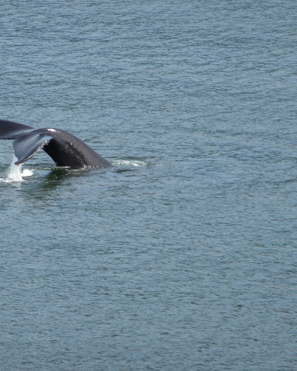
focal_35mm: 626
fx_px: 6877
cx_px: 76
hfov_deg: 2.5
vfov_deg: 3.1
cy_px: 186
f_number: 5.9
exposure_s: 1/200
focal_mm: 68.8
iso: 100
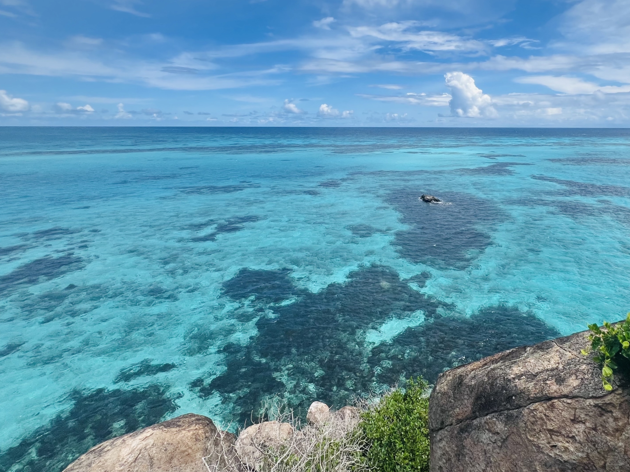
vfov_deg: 69.8
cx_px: 395
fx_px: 328
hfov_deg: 86.0
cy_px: 163
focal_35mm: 18
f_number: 1.8
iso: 32
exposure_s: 1/2597
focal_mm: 1.57
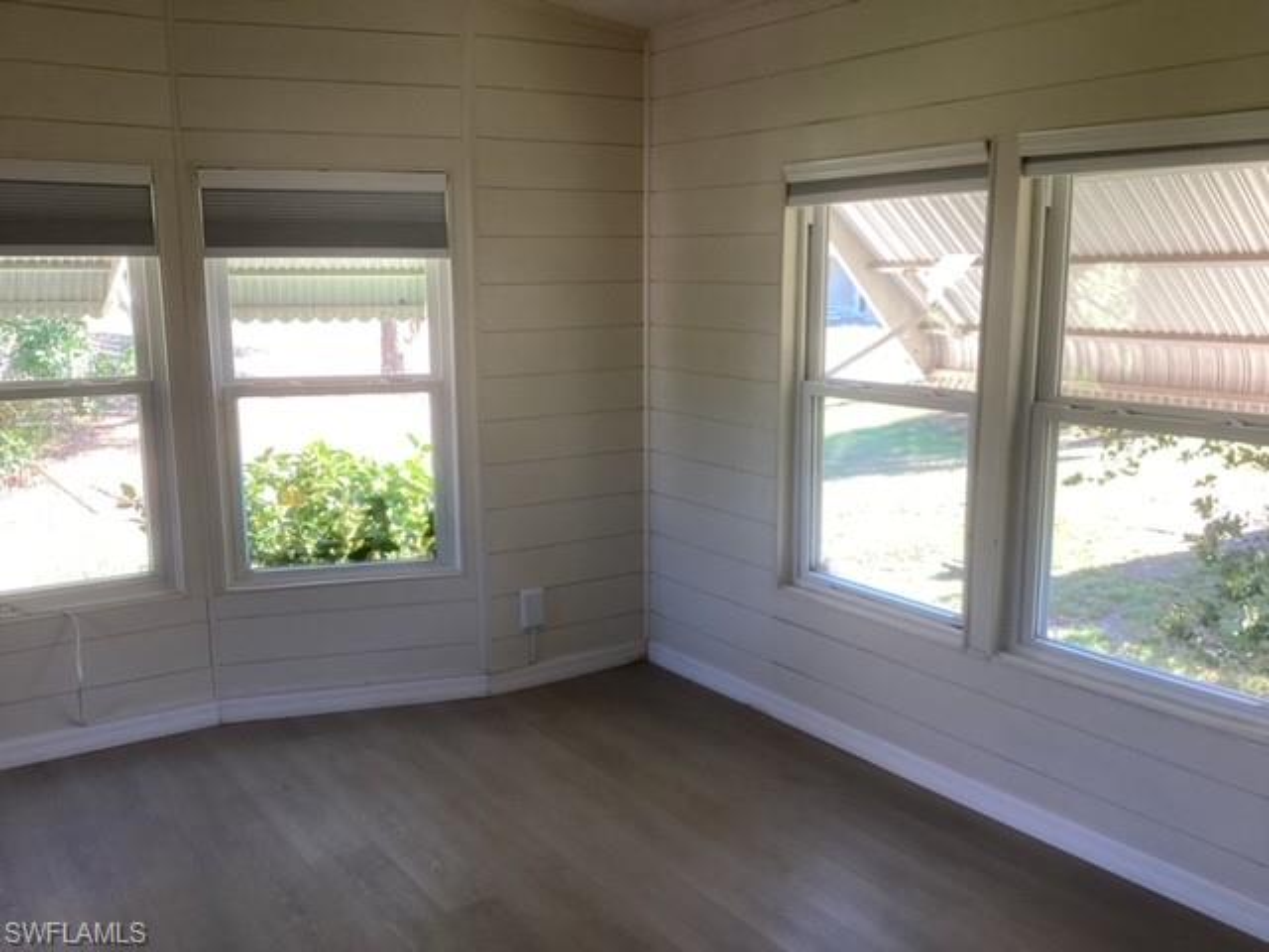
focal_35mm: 31
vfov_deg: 45.4
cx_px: 634
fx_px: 1136
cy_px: 476
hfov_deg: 58.4
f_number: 2.4
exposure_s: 1/120
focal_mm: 3.3
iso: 80
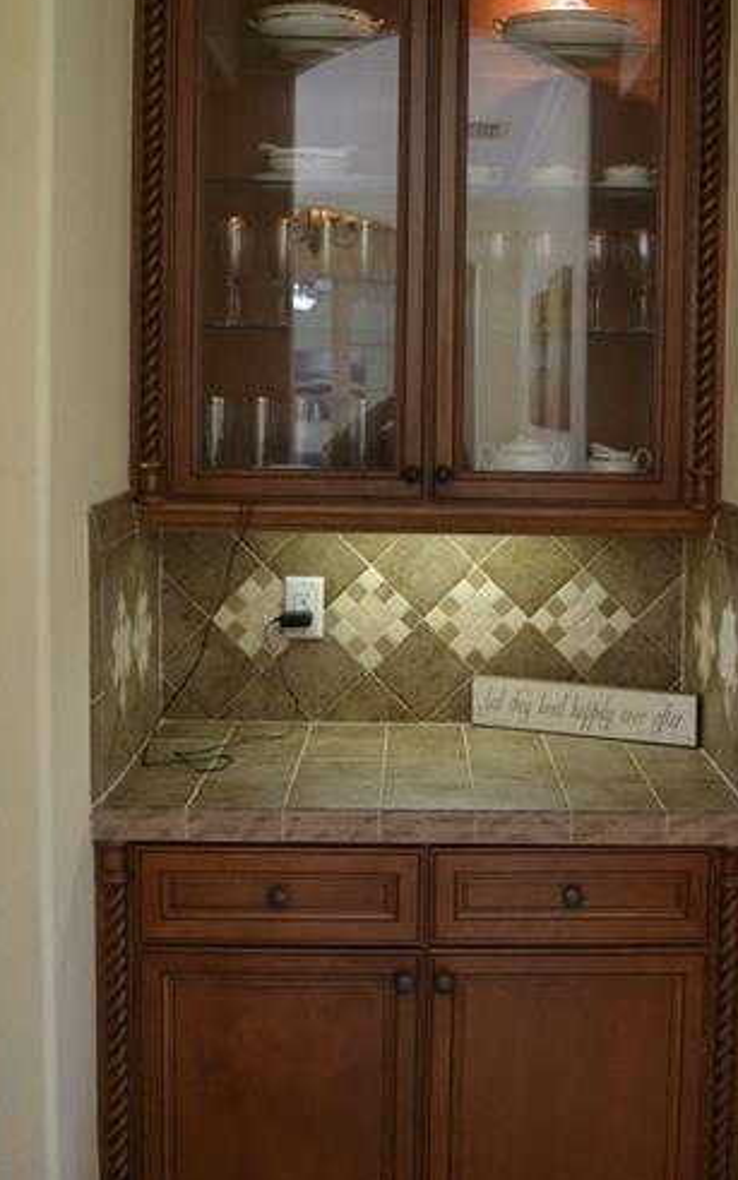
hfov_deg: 29.7
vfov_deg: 45.9
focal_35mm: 43
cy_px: 461
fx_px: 1383
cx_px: 474
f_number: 3.5
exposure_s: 1/50
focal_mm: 18
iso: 400
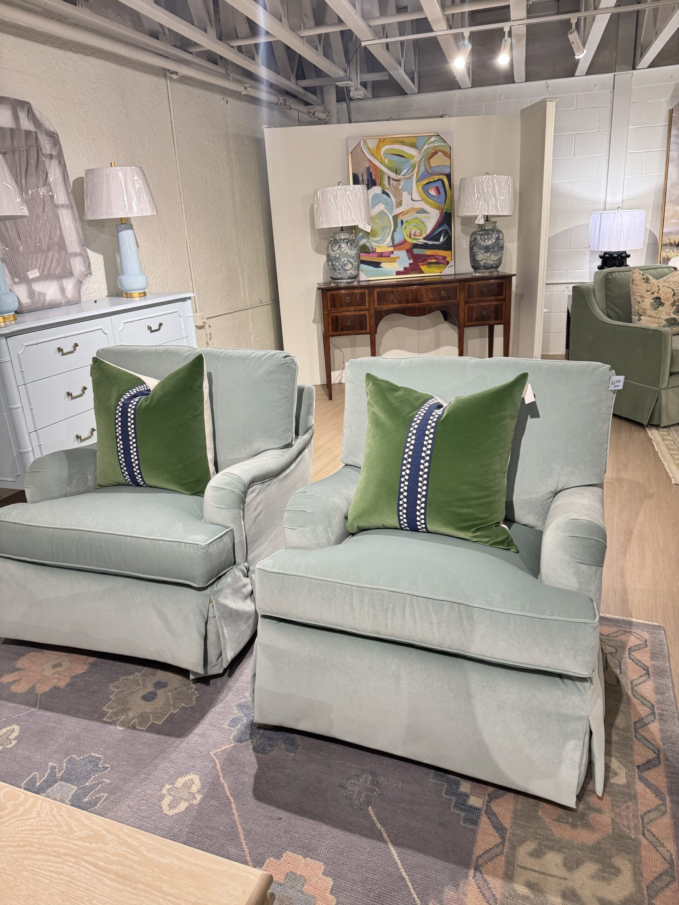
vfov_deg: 71.6
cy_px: 452
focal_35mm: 24
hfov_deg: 56.8
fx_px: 628
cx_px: 340
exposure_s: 1/60
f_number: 1.78
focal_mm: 6.76
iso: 250
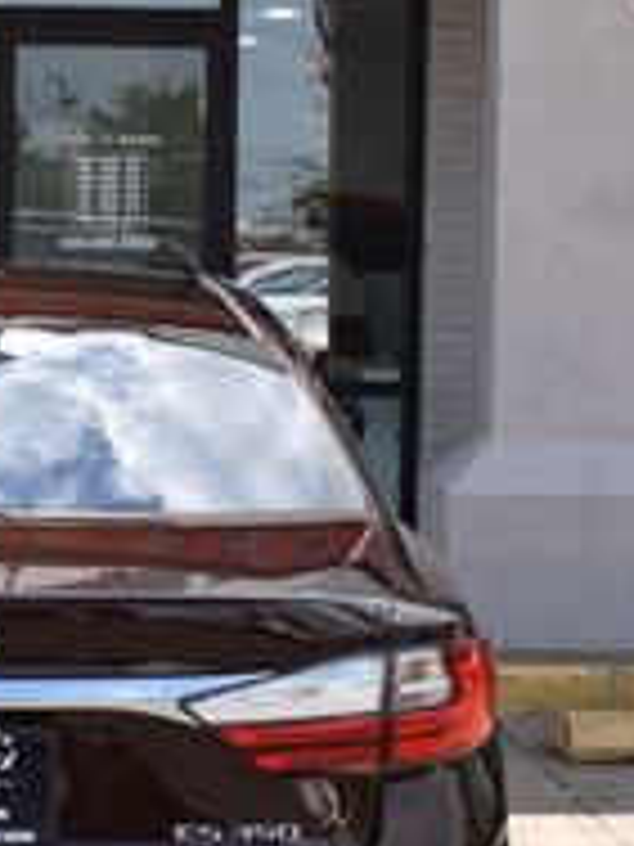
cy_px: 338
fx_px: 2637
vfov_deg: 18.2
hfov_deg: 13.5
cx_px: 4
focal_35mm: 108
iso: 200
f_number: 8
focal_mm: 22
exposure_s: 1/400
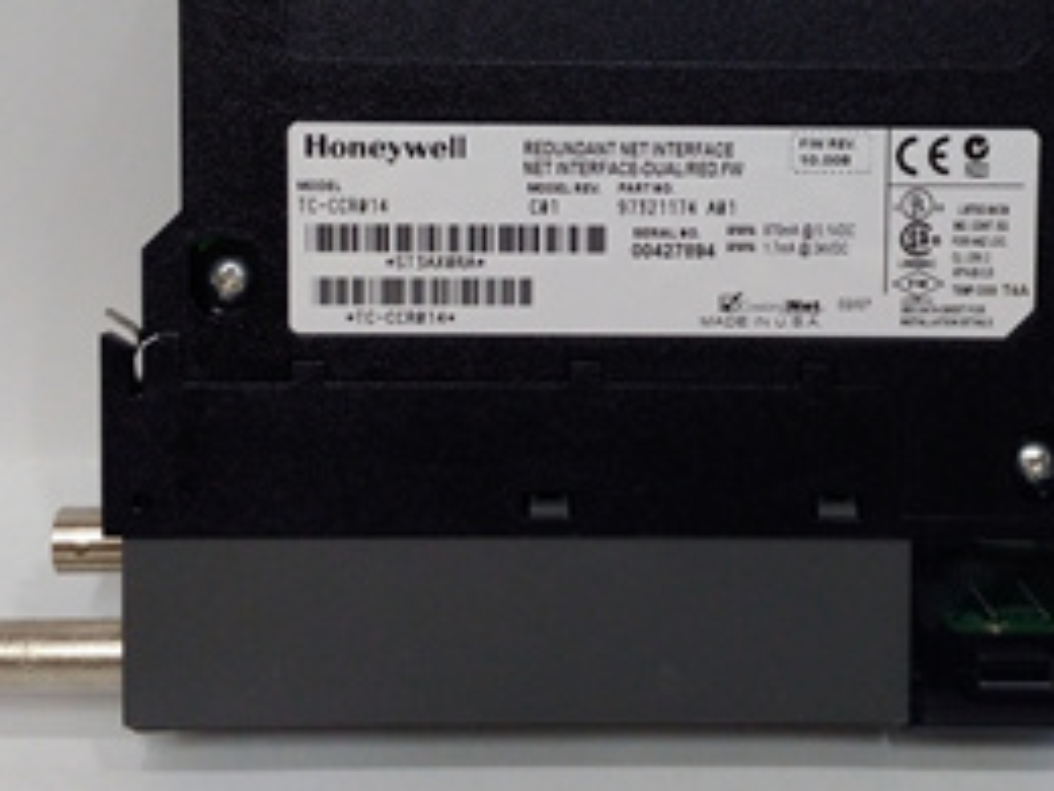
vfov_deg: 27.7
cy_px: 209
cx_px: 636
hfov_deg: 36.7
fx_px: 1583
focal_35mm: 52
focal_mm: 3.79
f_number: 2
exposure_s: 1/33
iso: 294
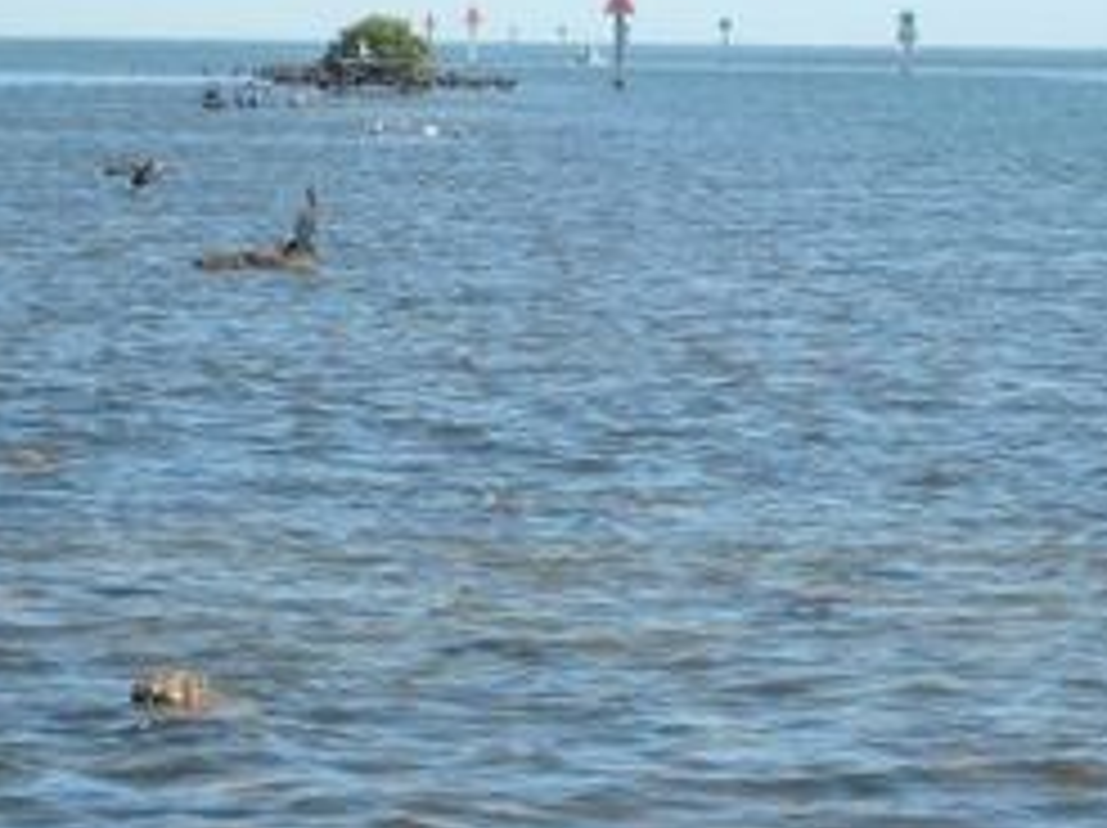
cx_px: 682
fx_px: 7348
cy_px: 225
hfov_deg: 8.6
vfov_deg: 6.4
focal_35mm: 230
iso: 80
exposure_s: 1/500
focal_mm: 17.4
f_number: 4.9
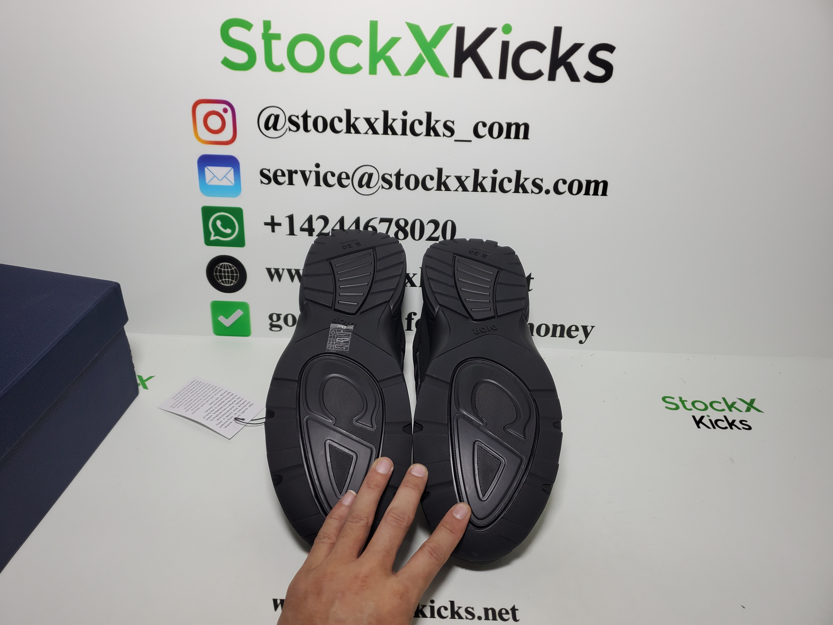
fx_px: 626
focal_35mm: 26
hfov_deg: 67.3
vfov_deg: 53.1
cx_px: 416
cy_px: 312
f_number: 1.5
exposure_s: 1/474
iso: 50
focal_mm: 4.3
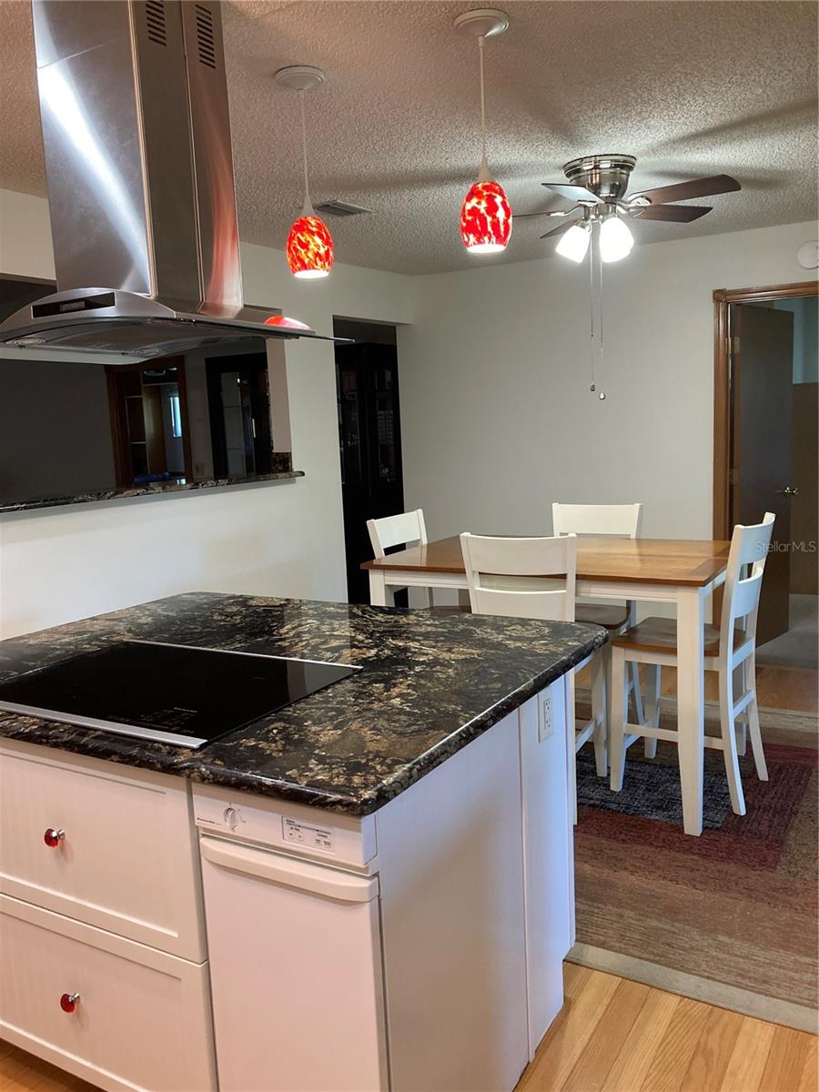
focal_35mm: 28
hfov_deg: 49.7
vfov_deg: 63.4
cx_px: 410
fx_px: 883
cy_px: 546
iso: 125
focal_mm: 3.99
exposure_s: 1/60
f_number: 1.8
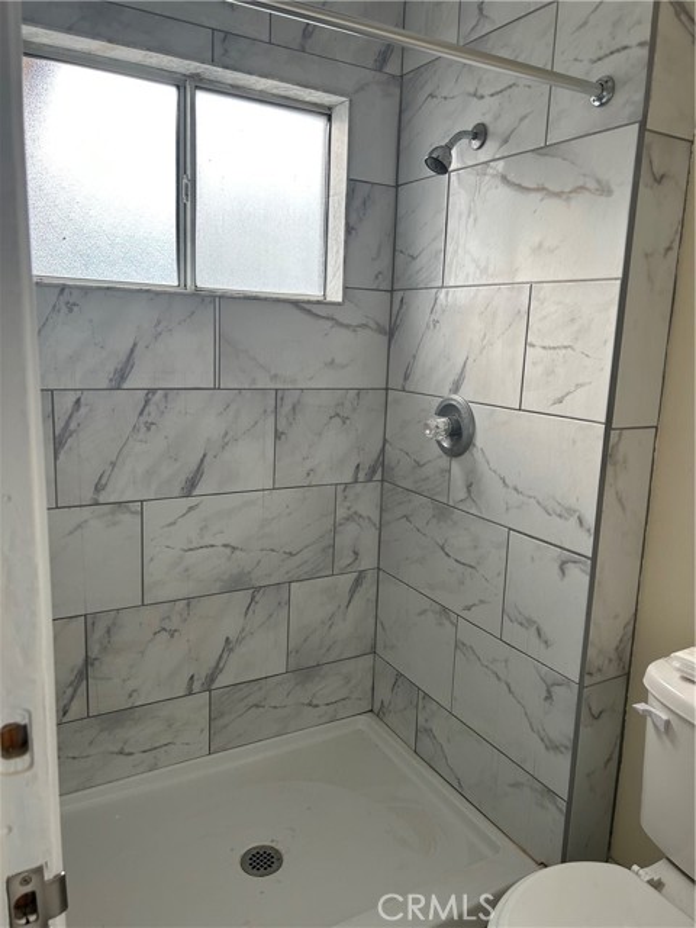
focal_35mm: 26
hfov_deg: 53.1
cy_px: 464
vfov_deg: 67.3
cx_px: 348
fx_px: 697
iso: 64
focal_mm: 5.7
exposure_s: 1/165
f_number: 1.5
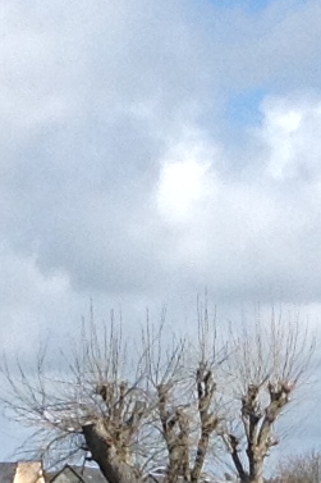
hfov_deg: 5.5
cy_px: 774
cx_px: 327
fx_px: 3347
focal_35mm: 250
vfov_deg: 8.0
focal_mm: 4.28
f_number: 2.4
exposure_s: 1/2326
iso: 50
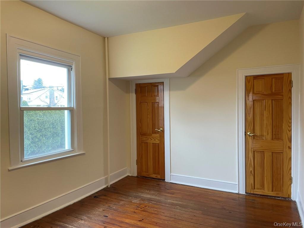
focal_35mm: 26
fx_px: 228
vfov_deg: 53.1
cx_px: 152
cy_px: 114
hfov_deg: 67.3
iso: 80
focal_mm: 4.2
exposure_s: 1/60
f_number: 1.6
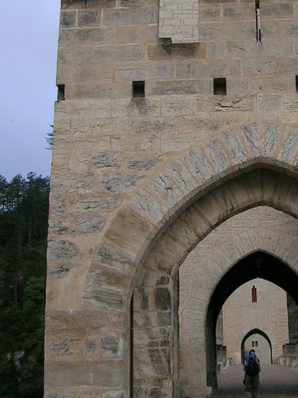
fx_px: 803
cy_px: 120
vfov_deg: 27.5
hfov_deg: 20.7
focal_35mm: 70
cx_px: 253
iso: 50
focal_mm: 5.4
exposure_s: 1/159
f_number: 2.8
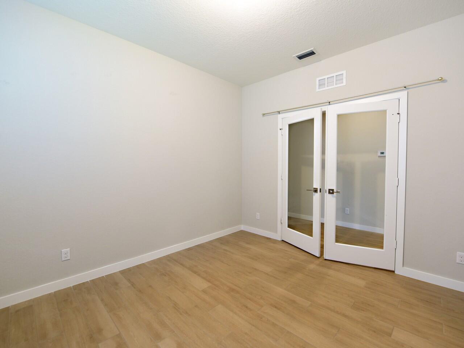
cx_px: 232
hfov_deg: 102.1
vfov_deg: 85.7
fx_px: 188
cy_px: 174
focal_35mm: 14
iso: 320
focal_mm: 14
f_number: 4.5
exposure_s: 1/15
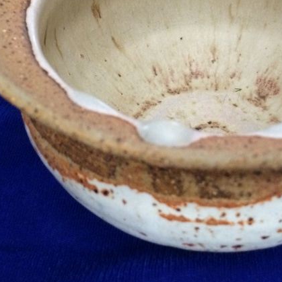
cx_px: 211
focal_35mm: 57
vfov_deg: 29.6
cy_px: 72
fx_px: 525
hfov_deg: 29.6
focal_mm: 4.12
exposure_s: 1/30
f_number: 2.2
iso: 320
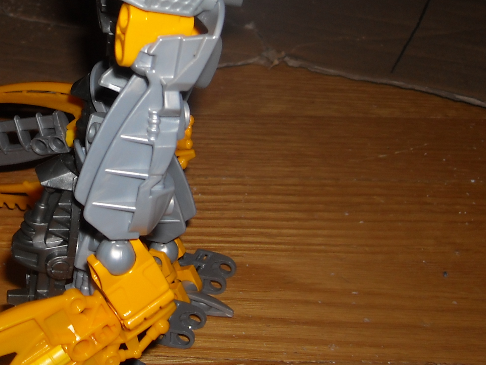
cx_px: 98
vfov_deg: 18.5
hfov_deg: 24.6
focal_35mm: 78
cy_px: 25
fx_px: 1095
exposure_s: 1/60
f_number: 5.6
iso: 64
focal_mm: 5.7
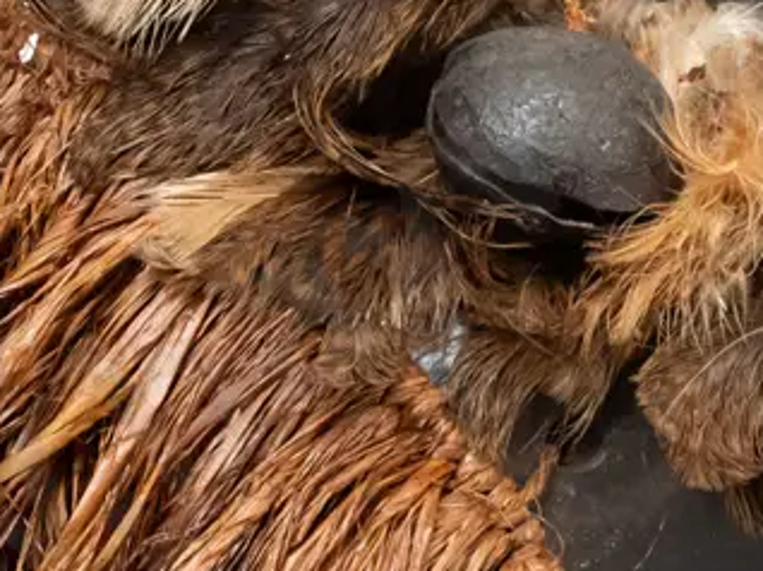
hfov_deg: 16.9
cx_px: 583
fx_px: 2555
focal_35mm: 116
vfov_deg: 12.7
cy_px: 108
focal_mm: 18
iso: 3200
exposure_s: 1/80
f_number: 5.6
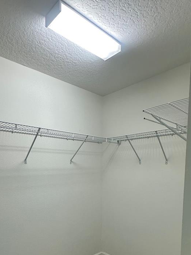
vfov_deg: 68.8
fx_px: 177
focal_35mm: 24
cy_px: 178
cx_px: 74
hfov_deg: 56.3
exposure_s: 1/120
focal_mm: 2.22
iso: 200
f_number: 2.2
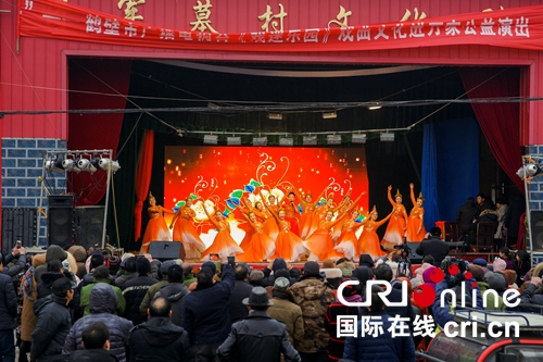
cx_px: 272
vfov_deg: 19.4
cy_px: 181
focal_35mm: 70
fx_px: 1055
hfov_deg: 28.9
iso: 200
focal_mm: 70
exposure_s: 1/80
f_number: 4
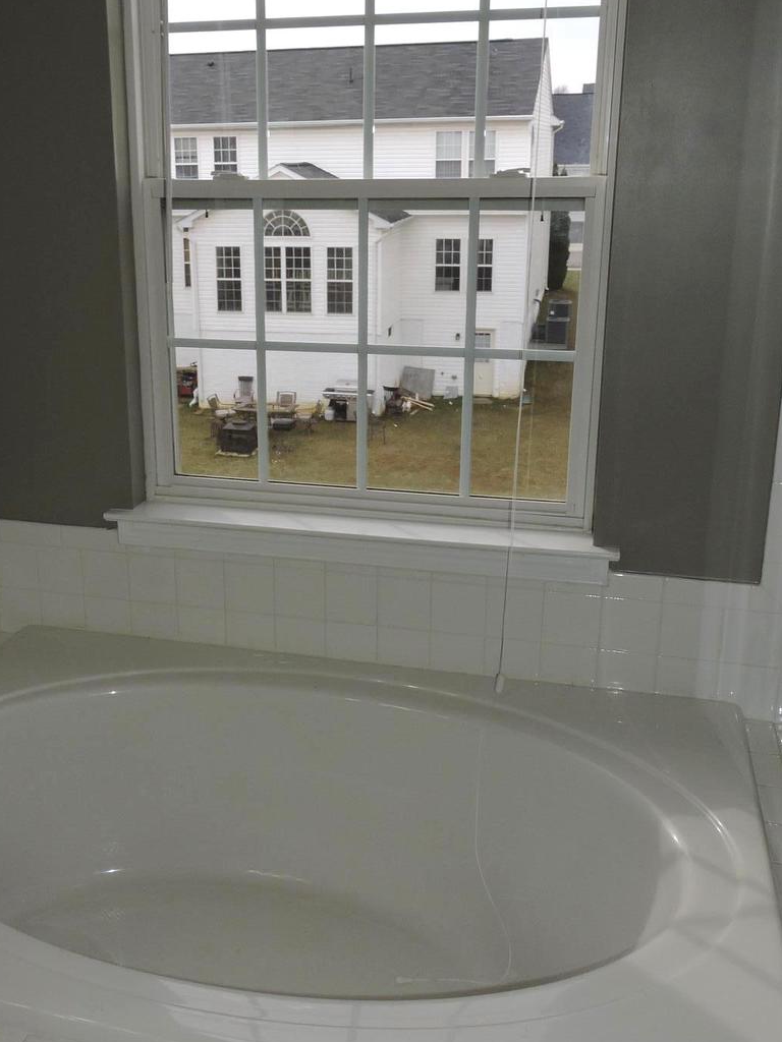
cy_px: 478
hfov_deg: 39.4
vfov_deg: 51.3
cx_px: 296
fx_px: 1084
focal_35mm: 36
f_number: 4.2
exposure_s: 1/250
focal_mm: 4.3
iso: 100
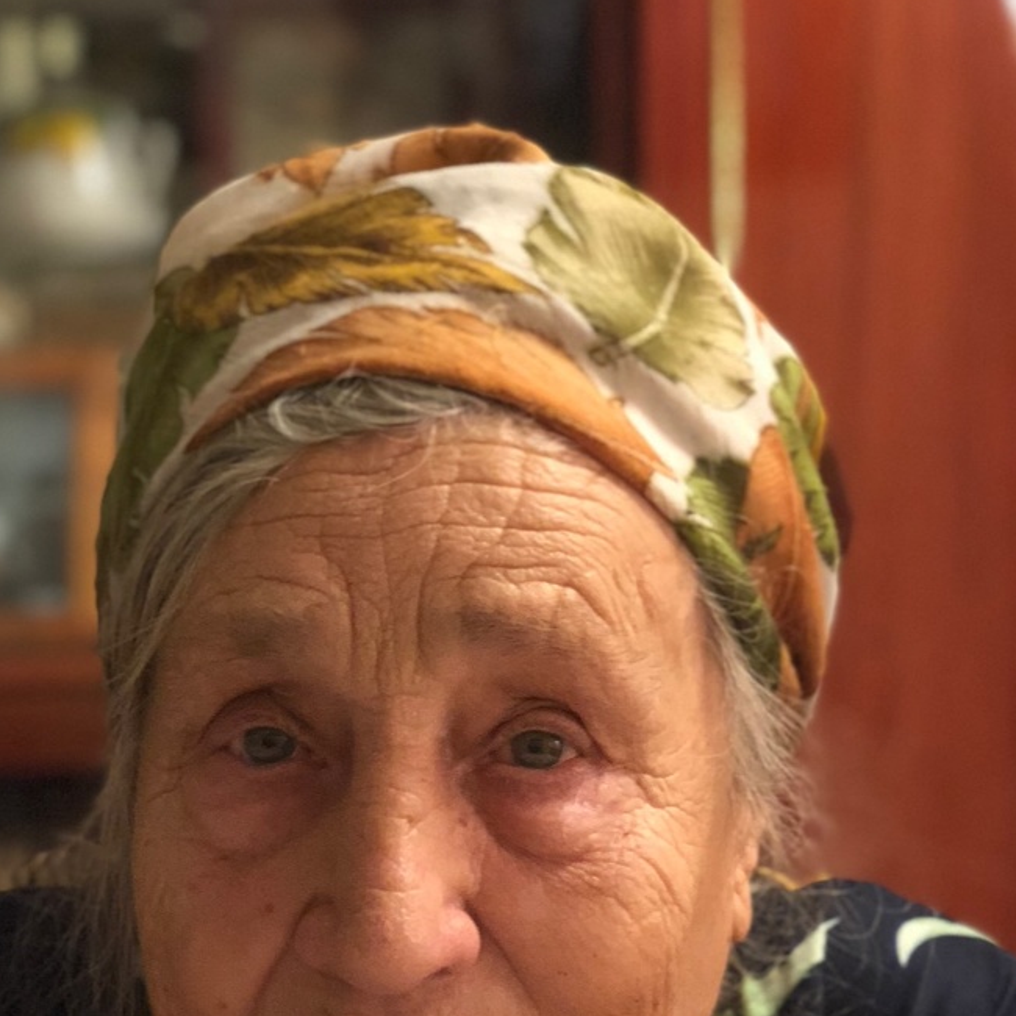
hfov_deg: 17.6
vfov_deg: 17.1
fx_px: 3287
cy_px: 1077
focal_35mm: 99
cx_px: 481
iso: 640
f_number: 2.4
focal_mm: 6
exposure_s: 1/33
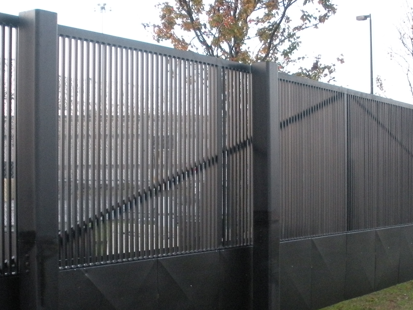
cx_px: 213
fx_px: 752
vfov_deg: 23.2
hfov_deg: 30.7
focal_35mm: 63
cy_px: 202
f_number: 3.5
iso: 400
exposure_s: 1/39.7
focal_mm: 6.3
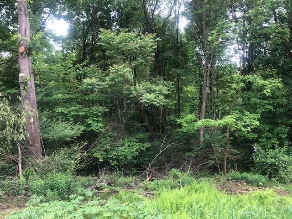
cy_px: 110
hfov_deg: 63.4
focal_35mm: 28
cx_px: 146
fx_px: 236
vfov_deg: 49.7
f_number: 1.8
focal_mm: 4
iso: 25
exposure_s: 1/30
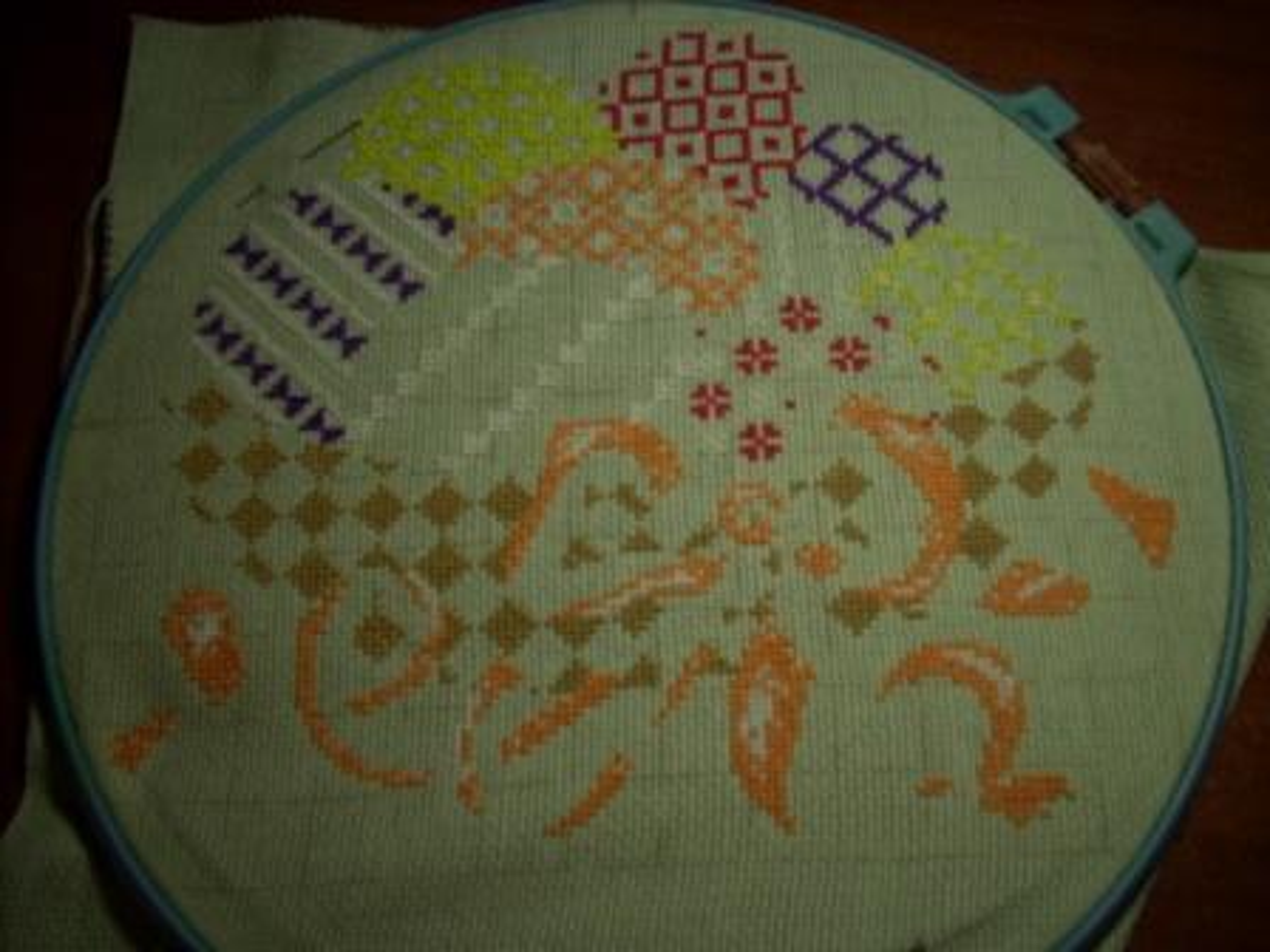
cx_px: 635
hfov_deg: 50.1
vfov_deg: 38.7
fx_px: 1357
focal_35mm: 37
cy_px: 476
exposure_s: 1/74.5
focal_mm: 6.2
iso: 64
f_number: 2.8
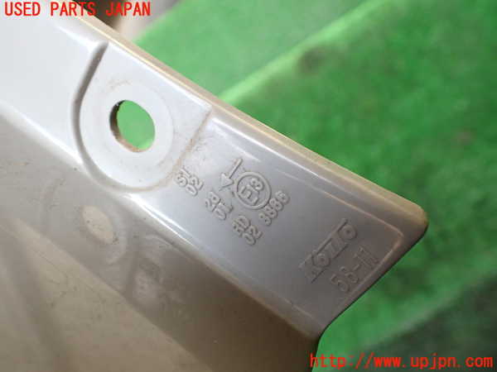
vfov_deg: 46.8
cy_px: 186
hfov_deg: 60.0
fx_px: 431
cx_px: 248
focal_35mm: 30
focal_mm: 5.4
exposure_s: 1/125
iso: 400
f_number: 2.3
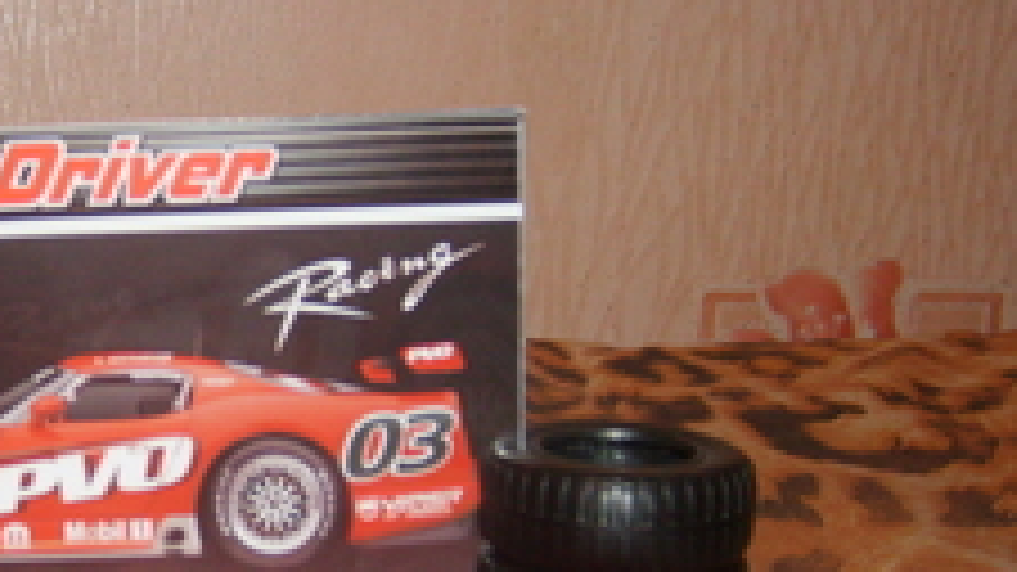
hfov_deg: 26.8
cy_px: 441
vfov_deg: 15.8
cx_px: 81
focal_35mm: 76
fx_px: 2049
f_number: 2.8
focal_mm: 5.8
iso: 100
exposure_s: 1/45
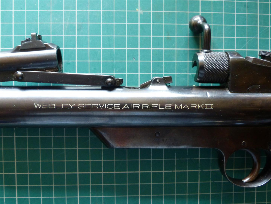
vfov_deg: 39.6
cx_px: 136
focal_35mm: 36
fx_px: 282
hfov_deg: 51.4
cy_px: 102
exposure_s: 1/50
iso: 400
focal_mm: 6.4
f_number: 2.8
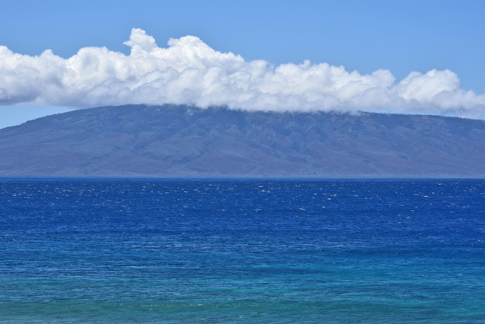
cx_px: 242
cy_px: 162
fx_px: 1684
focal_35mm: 125
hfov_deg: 16.4
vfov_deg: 11.0
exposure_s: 1/200
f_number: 14
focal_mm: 125
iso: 100
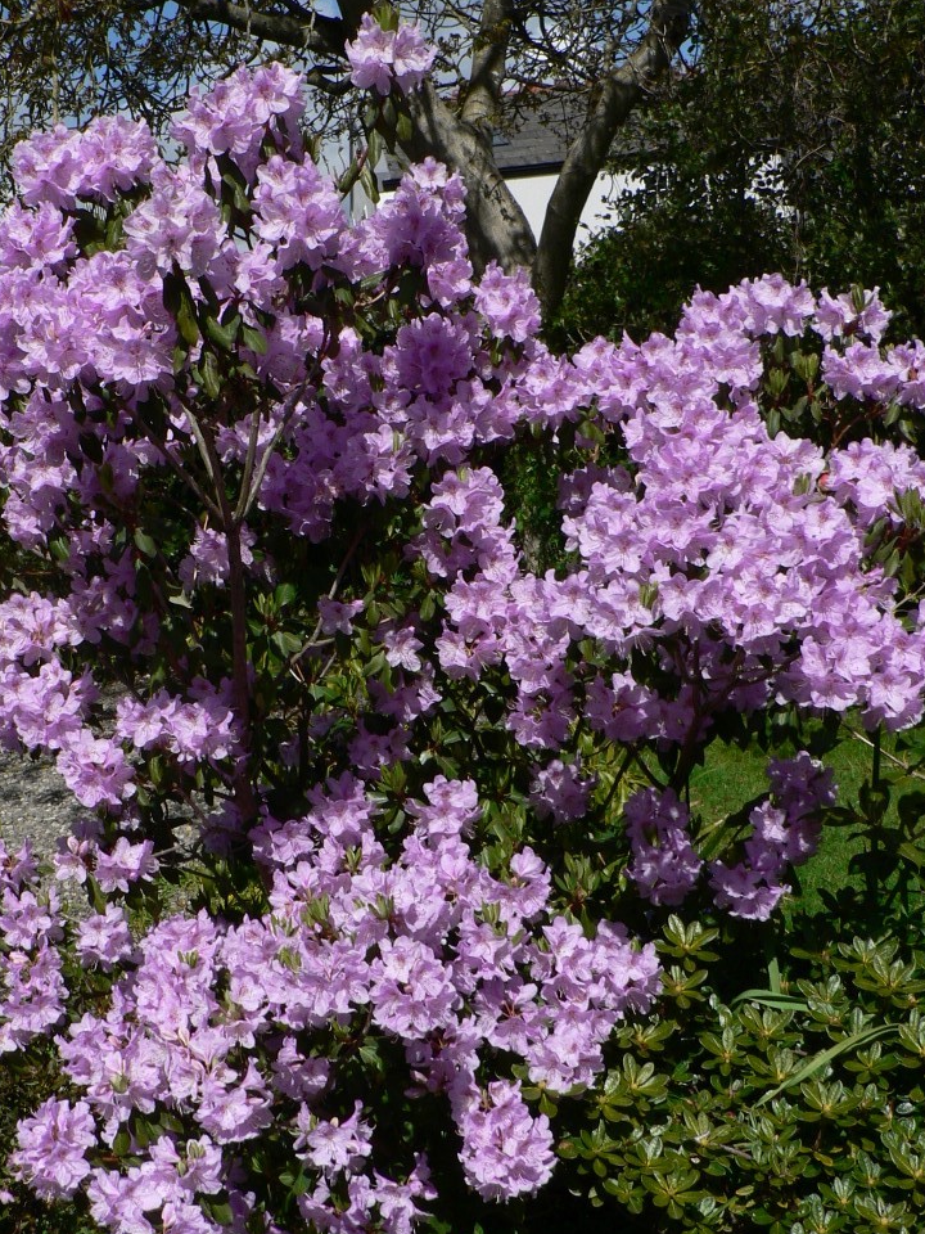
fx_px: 1710
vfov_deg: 39.6
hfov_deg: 30.2
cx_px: 369
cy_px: 693
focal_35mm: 48
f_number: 5.6
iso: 80
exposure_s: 1/640
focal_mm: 6
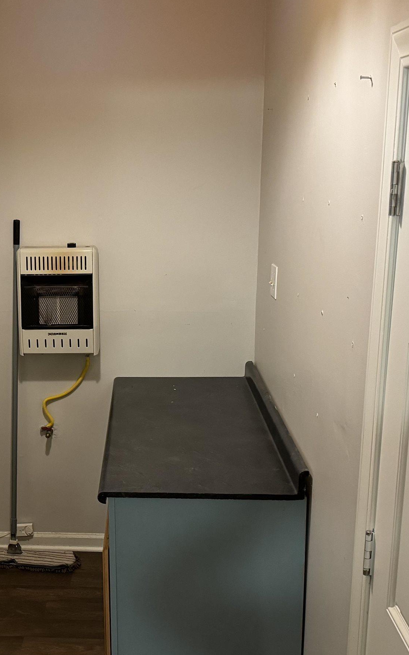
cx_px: 87
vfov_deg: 45.2
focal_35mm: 44
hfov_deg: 28.6
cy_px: 363
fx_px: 785
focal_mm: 6.76
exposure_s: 1/40
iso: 640
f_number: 1.78
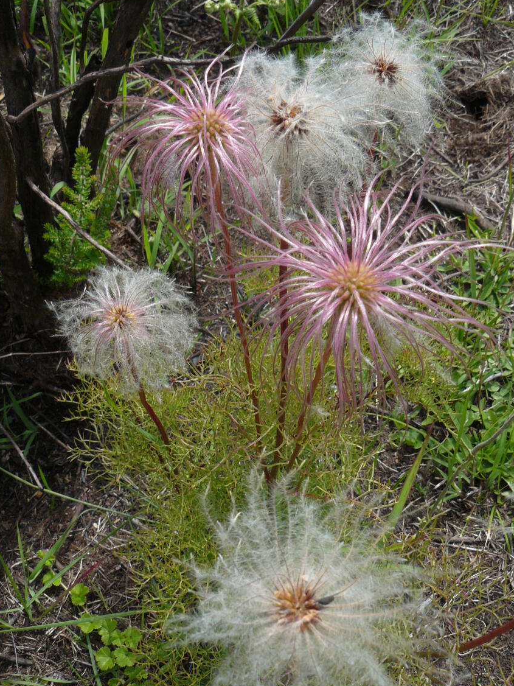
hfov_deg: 31.5
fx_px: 911
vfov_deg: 41.2
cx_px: 293
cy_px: 343
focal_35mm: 46
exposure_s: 1/200
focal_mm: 6
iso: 100
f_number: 5
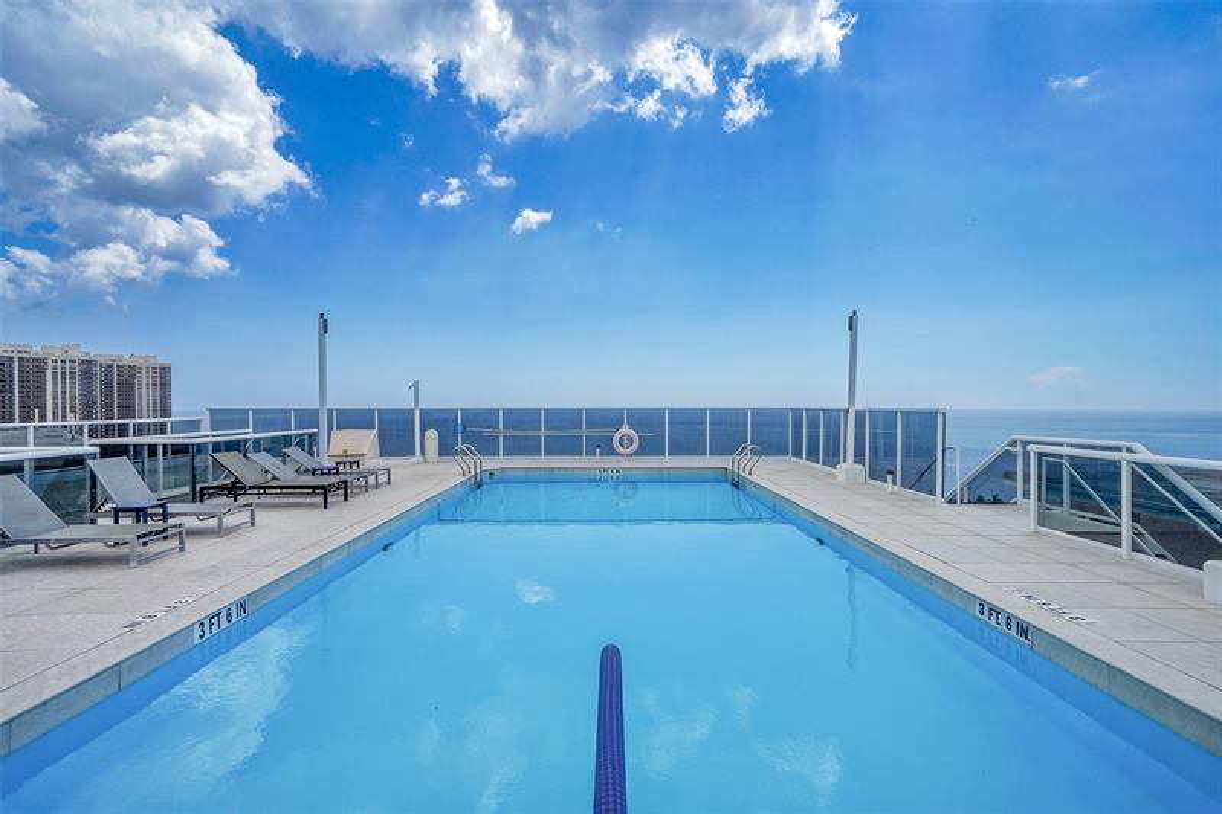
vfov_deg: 73.7
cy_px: 407
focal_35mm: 16
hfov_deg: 96.7
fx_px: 543
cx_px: 611
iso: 400
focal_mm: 16
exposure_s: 1/2000
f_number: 8
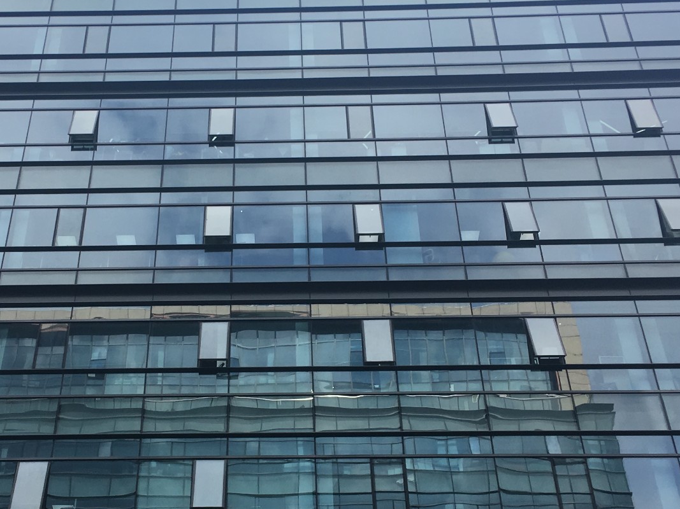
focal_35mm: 58
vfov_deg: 25.2
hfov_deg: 33.1
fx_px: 1139
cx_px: 262
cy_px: 301
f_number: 2.2
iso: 25
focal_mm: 4.15
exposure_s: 1/836
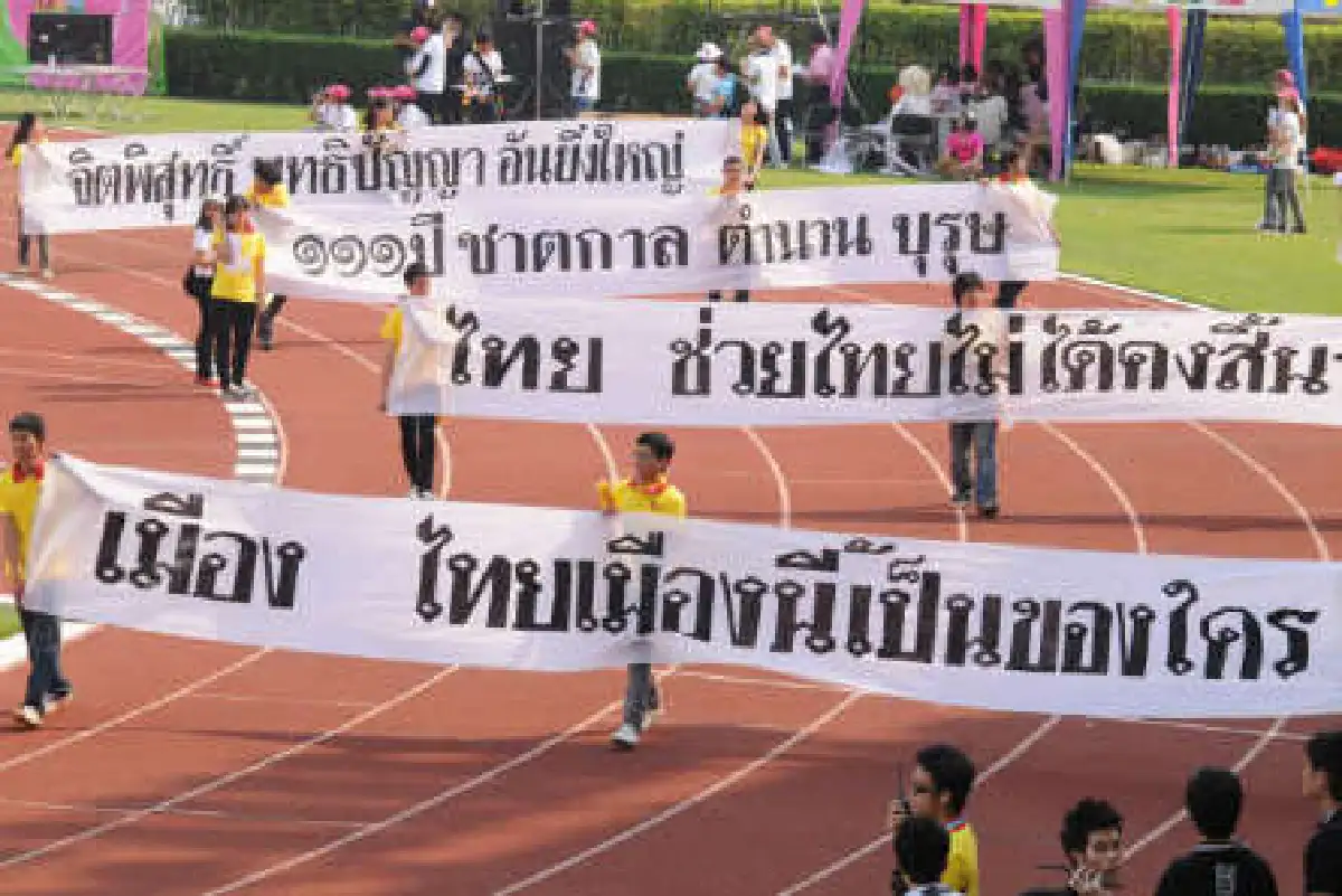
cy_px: 448
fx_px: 5873
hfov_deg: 13.0
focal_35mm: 158
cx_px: 671
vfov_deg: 8.7
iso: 200
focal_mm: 105
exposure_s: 1/200
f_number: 8
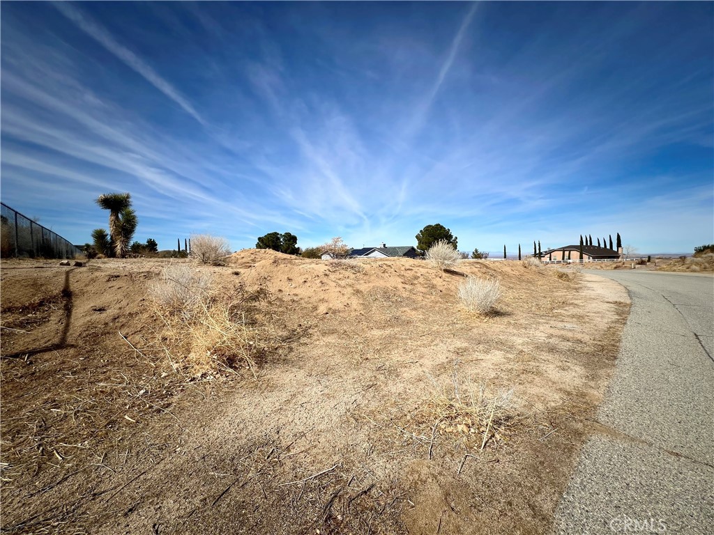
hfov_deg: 106.2
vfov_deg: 89.9
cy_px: 268
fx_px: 268
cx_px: 357
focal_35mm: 13
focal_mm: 1.57
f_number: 1.8
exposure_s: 1/2950
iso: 32
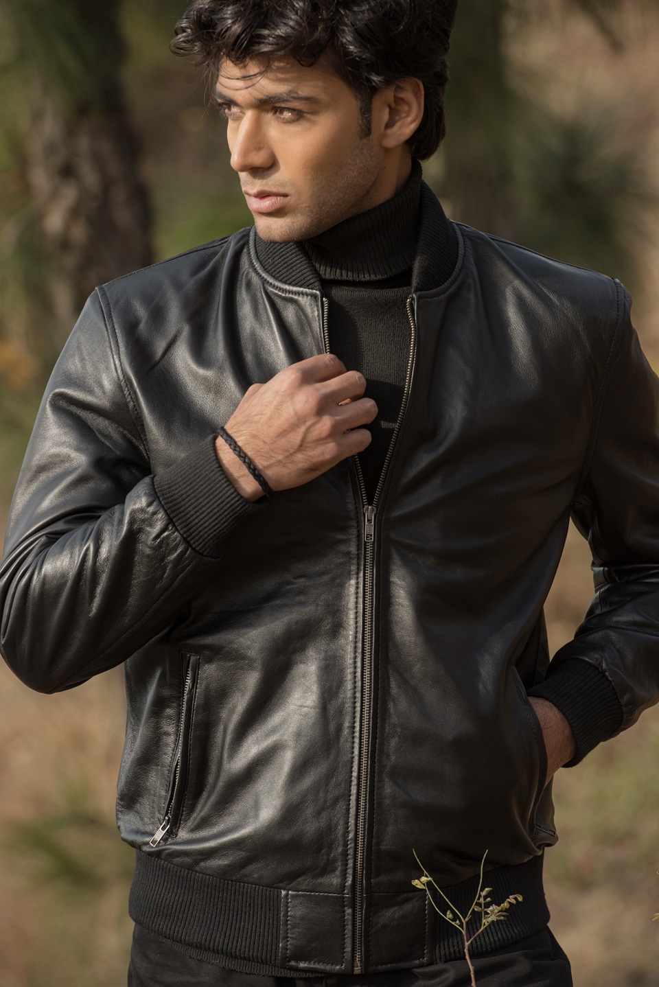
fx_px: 5486
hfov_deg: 6.9
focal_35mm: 200
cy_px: 494
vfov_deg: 10.3
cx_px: 330
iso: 80
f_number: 5.6
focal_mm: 200
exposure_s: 1/200
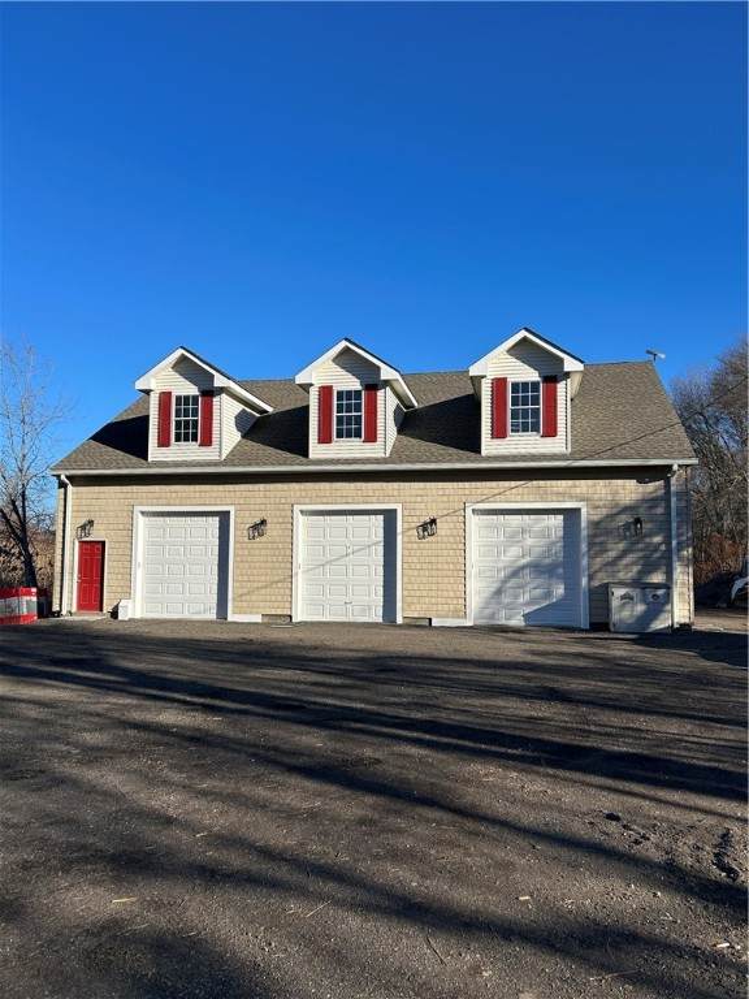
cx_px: 374
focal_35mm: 26
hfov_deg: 53.1
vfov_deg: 67.3
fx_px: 750
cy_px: 500
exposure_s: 1/3831
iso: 50
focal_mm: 5.7
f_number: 1.5
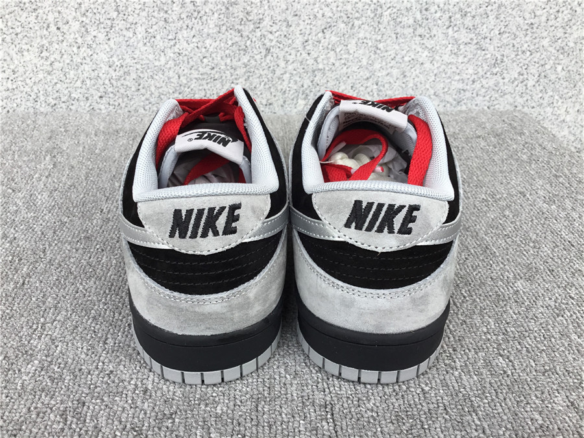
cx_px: 292
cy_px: 219
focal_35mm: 31
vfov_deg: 45.4
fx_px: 523
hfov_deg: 58.4
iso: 25
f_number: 2.4
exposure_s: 1/213
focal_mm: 3.3
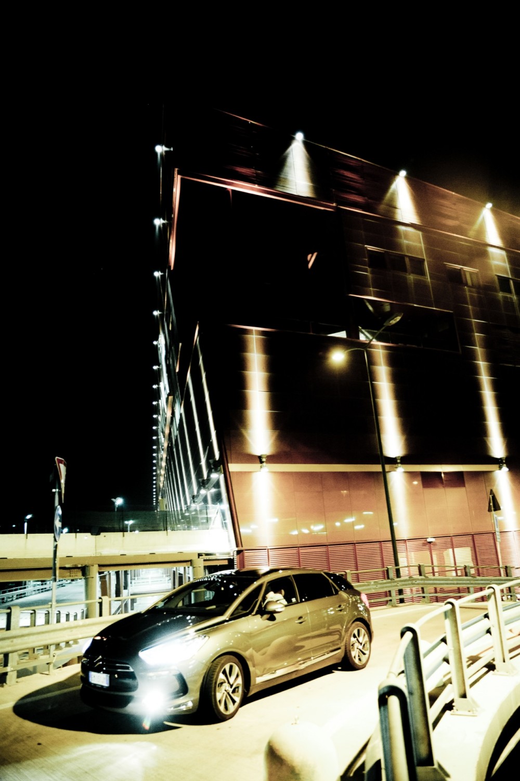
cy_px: 390
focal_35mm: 24
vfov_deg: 73.8
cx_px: 260
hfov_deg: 53.1
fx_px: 521
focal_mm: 24
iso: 3200
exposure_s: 1/15
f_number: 4
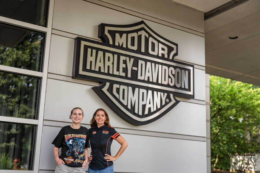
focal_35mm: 50
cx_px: 130
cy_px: 86
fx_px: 361
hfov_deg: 39.6
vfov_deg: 27.0
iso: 100
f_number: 2
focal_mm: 50
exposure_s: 1/500
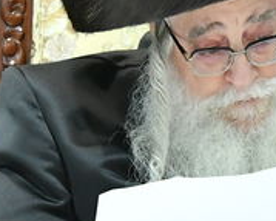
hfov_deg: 1.6
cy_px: 112
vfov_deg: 1.3
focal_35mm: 1210
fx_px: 9879
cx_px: 193
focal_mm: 165
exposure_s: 1/125
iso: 2000
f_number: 5.6
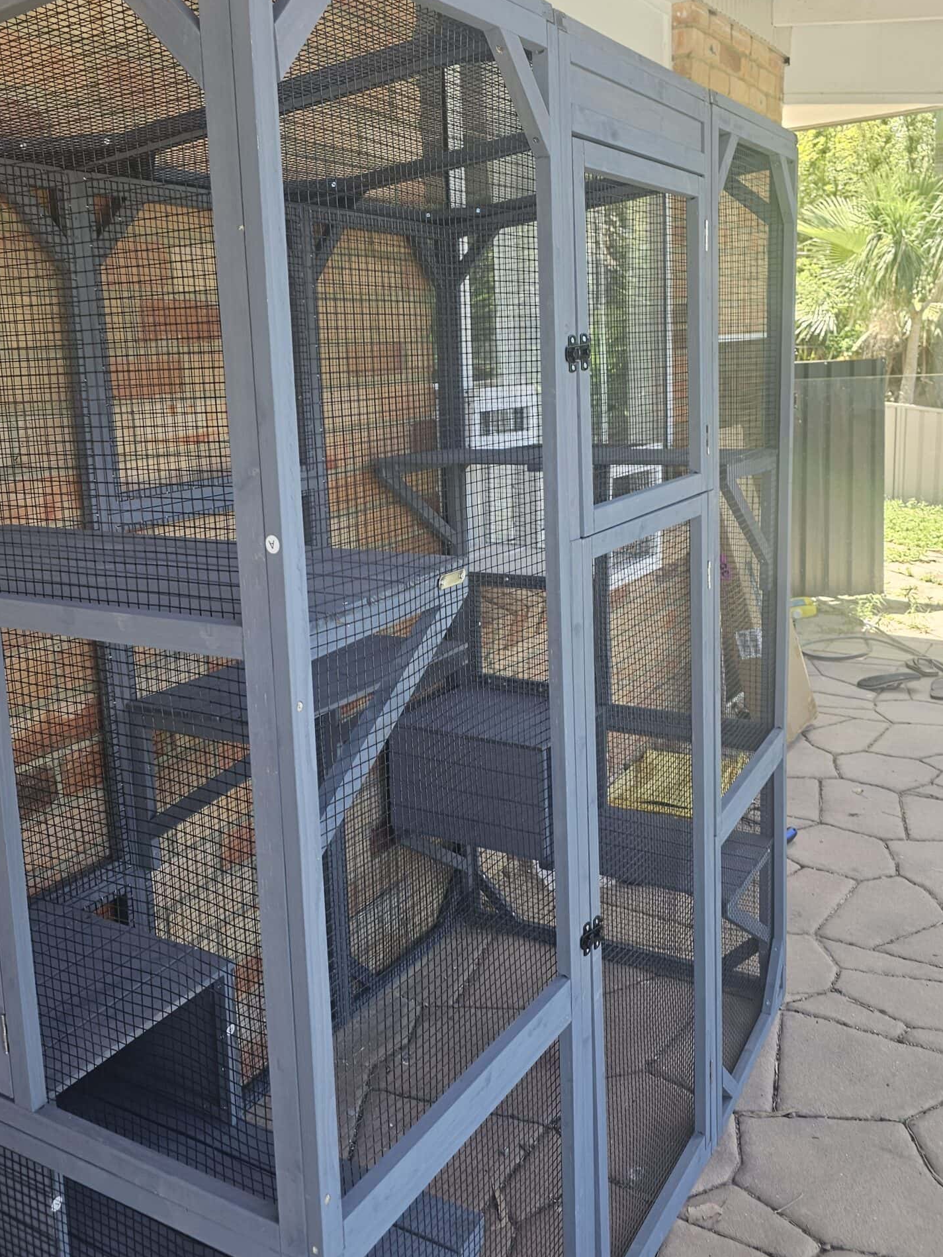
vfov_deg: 58.1
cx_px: 390
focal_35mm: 31
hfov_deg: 45.3
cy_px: 543
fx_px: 1126
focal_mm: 6.3
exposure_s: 1/100
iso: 25
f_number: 1.7
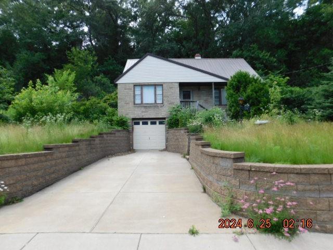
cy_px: 125
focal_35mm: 23
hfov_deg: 73.9
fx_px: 221
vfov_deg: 58.9
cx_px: 166
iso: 125
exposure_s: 1/640
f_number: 3
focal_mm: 4
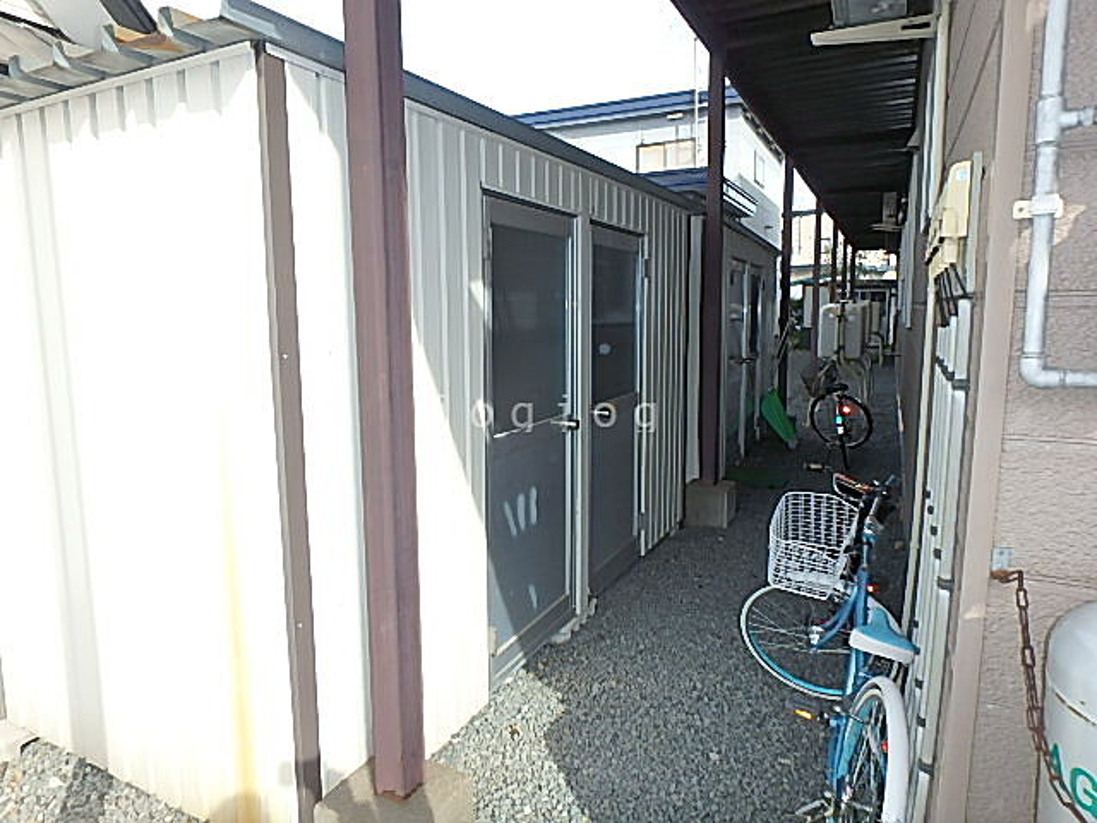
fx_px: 666
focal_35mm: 21
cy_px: 412
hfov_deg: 79.0
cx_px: 548
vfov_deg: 63.4
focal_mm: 3.7
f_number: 3.5
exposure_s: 1/400
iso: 125
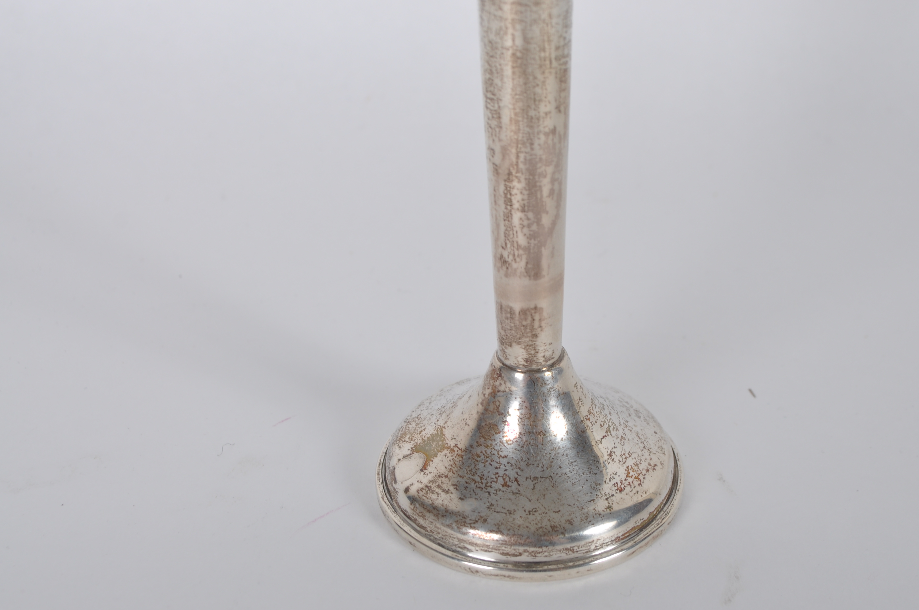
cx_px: 527
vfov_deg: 23.3
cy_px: 337
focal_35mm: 58
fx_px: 1479
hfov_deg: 34.5
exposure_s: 1/125
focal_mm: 32
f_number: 9
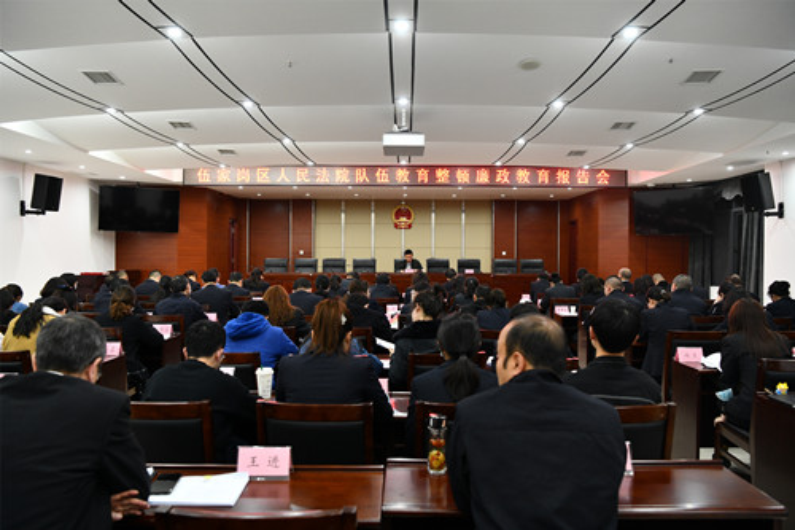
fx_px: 640
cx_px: 398
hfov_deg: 63.7
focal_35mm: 29
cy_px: 265
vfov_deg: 44.9
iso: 1600
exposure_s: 1/60
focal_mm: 29
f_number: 4
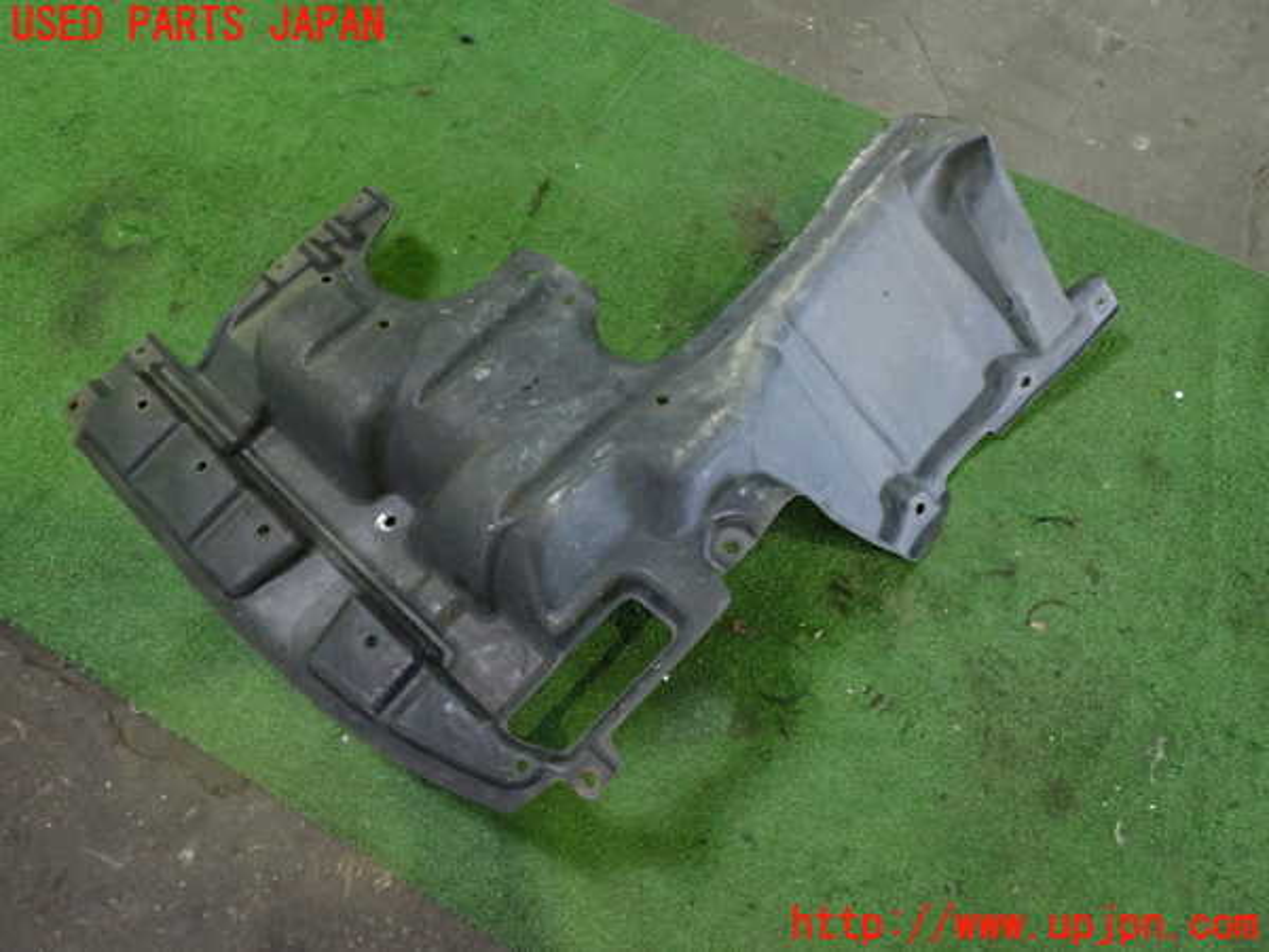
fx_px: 1100
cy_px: 476
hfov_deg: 60.0
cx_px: 634
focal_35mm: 30
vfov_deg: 46.8
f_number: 2.3
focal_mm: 5.4
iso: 640
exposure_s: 1/30
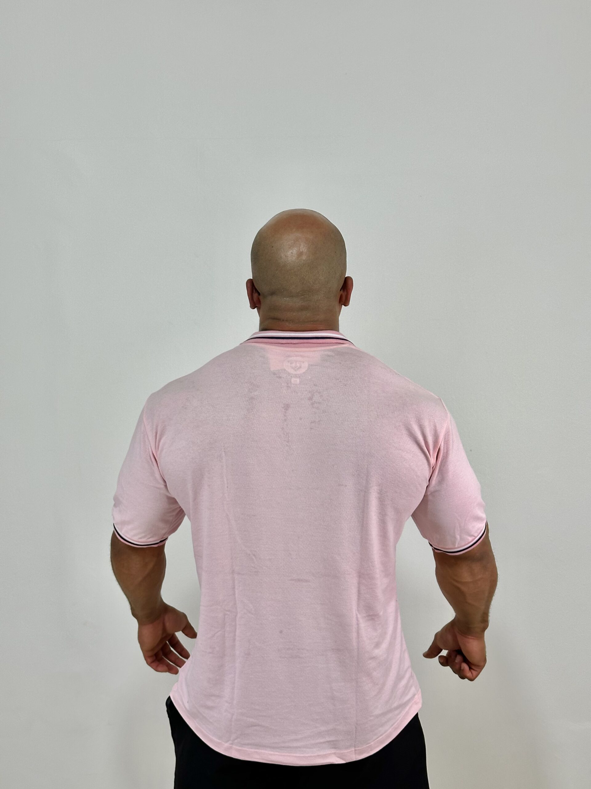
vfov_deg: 39.7
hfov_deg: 30.3
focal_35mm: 48
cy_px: 394
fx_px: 1093
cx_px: 296
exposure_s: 1/206
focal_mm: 6.86
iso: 50
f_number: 1.78
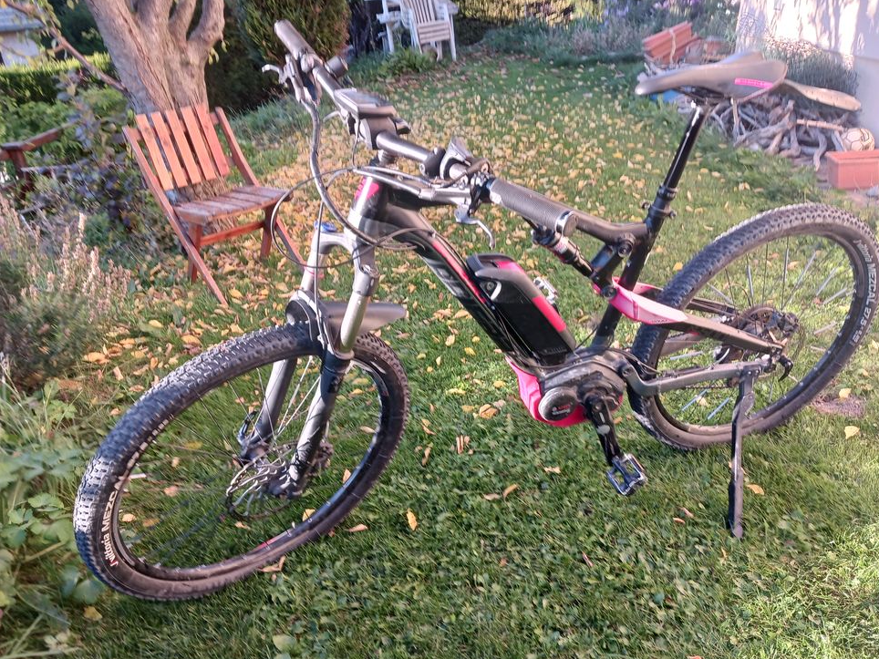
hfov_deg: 63.4
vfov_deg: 49.7
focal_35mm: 28
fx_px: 711
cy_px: 339
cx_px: 455
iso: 50
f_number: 1.8
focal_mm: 4
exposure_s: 1/50
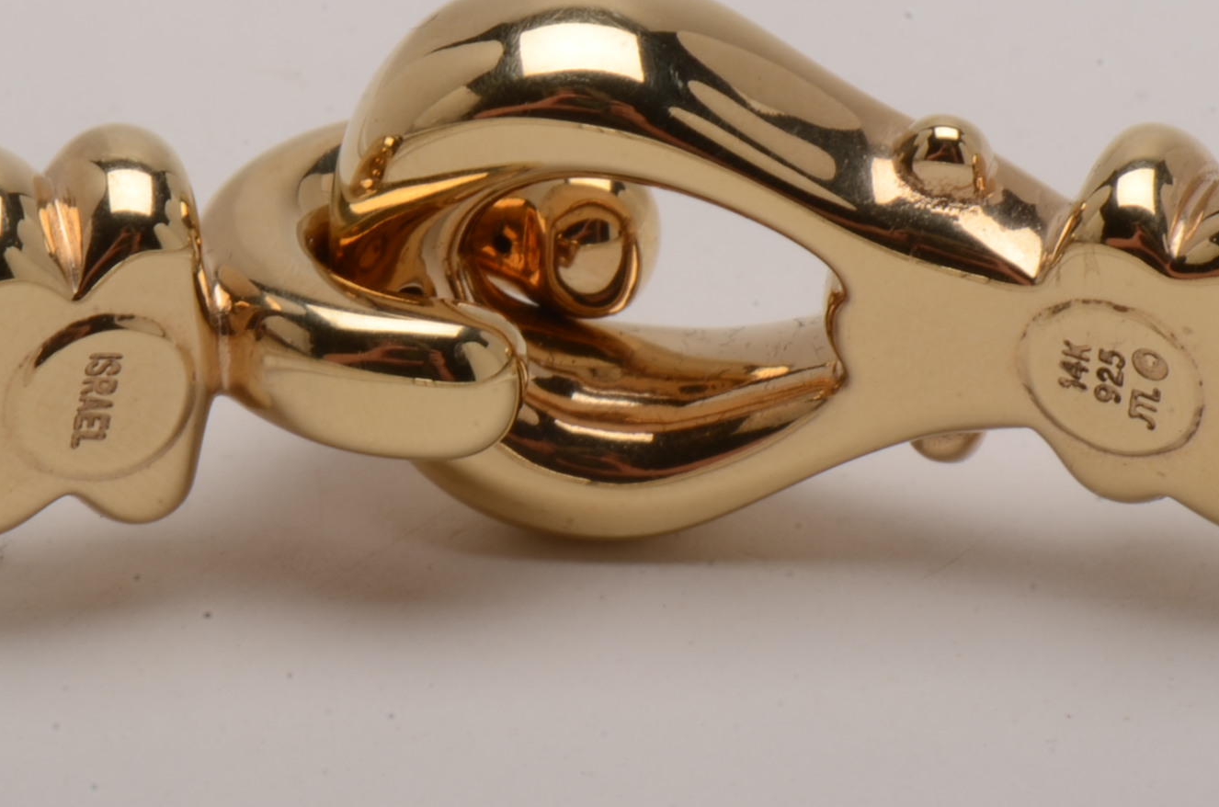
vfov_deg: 5.8
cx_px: 630
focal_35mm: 237
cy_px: 264
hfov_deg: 8.7
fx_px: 8005
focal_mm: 85
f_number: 32
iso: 100
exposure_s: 1/160
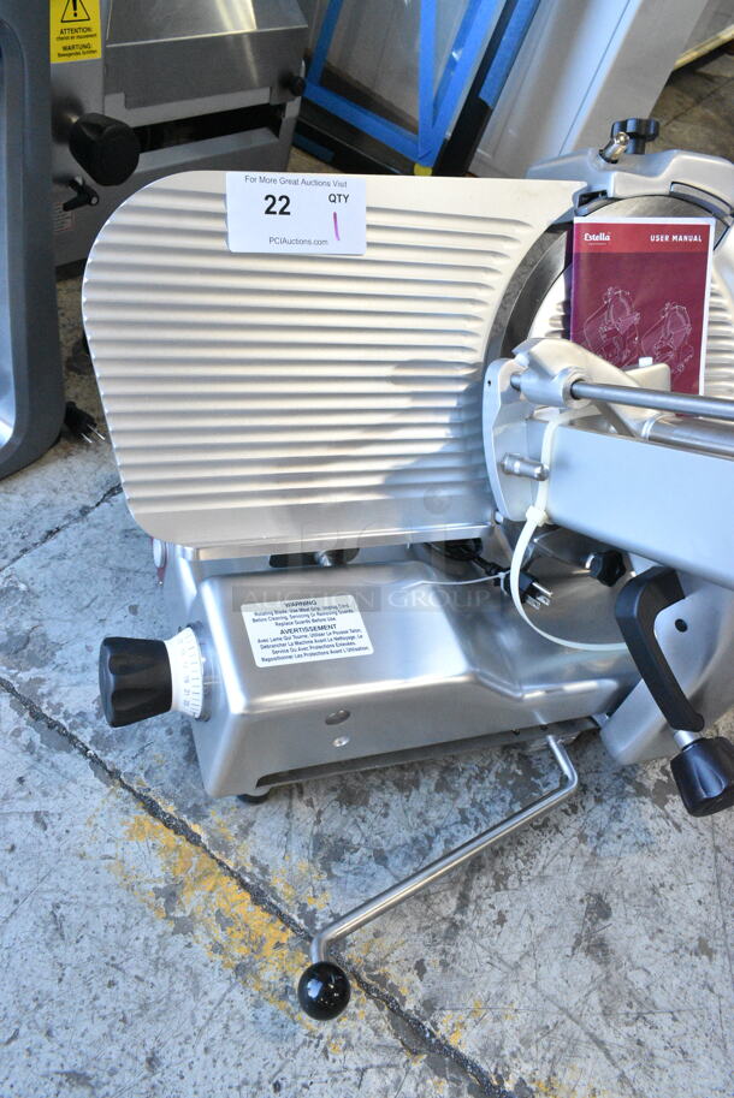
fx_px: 824
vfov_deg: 67.3
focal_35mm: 27
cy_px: 549
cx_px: 367
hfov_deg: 48.0
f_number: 10
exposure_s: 1/400
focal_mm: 18
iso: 6400
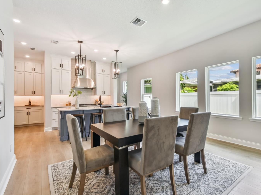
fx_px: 128
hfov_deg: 90.6
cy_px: 97
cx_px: 146
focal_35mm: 17
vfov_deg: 74.7
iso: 100
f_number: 6.3
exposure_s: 1/100
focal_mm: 10
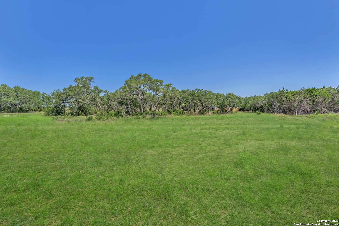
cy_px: 113
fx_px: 132
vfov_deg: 81.2
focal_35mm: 14
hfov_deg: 104.3
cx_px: 170
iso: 320
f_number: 10
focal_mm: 14
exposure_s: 1/250
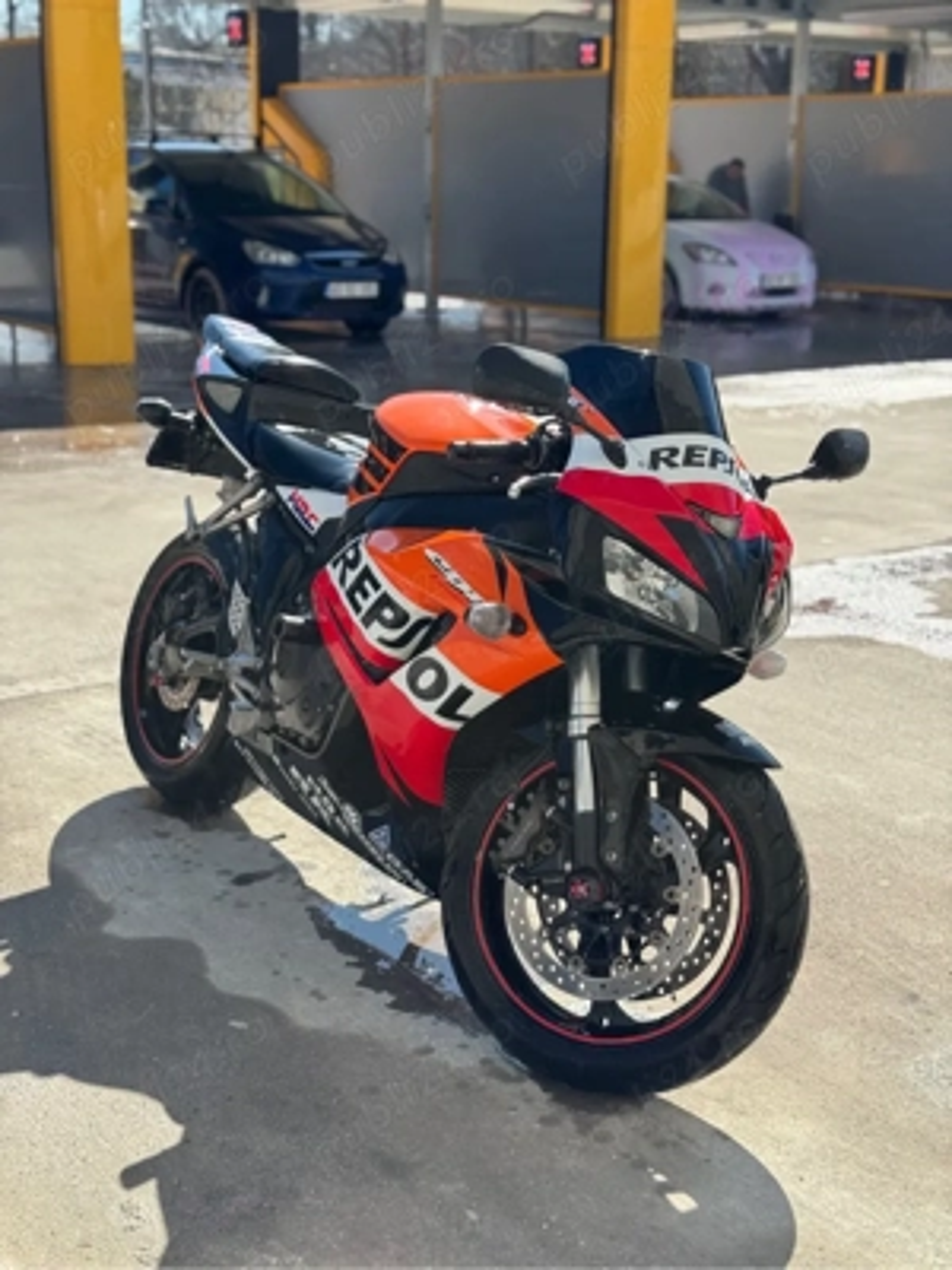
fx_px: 1760
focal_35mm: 48
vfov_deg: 39.7
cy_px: 635
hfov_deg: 30.3
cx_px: 476
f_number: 1.78
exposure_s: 1/2252
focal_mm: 6.76
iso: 64
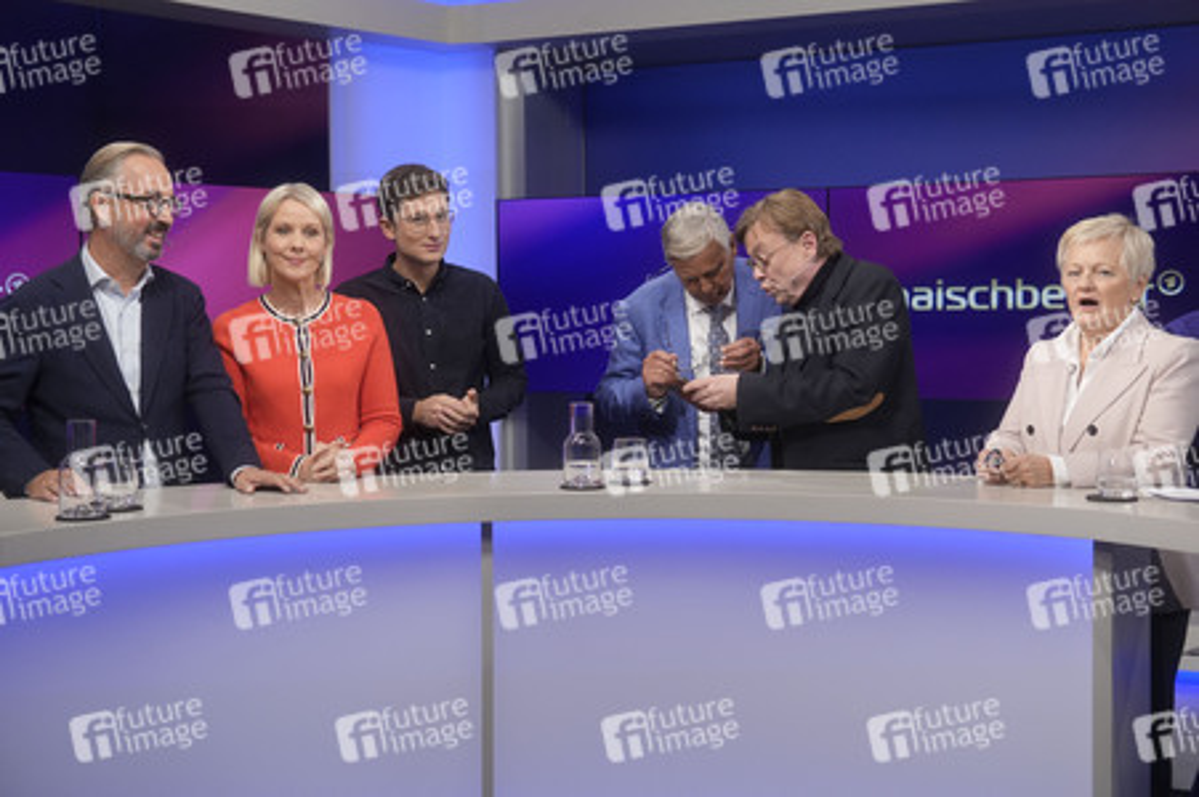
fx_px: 1498
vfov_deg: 29.8
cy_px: 398
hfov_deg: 43.6
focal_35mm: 45
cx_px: 600
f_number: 2.2
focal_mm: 30
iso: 640
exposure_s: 1/320
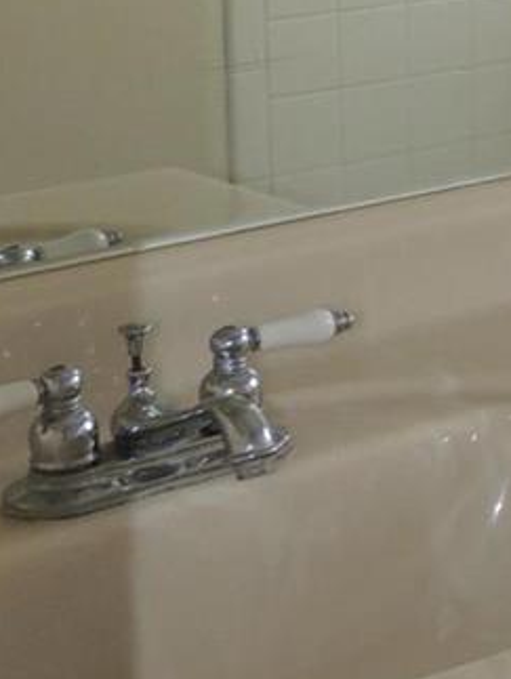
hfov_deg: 11.1
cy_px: -78
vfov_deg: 16.7
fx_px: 2239
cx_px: 1205
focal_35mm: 114
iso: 100
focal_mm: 4.3
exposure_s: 1/50
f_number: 3
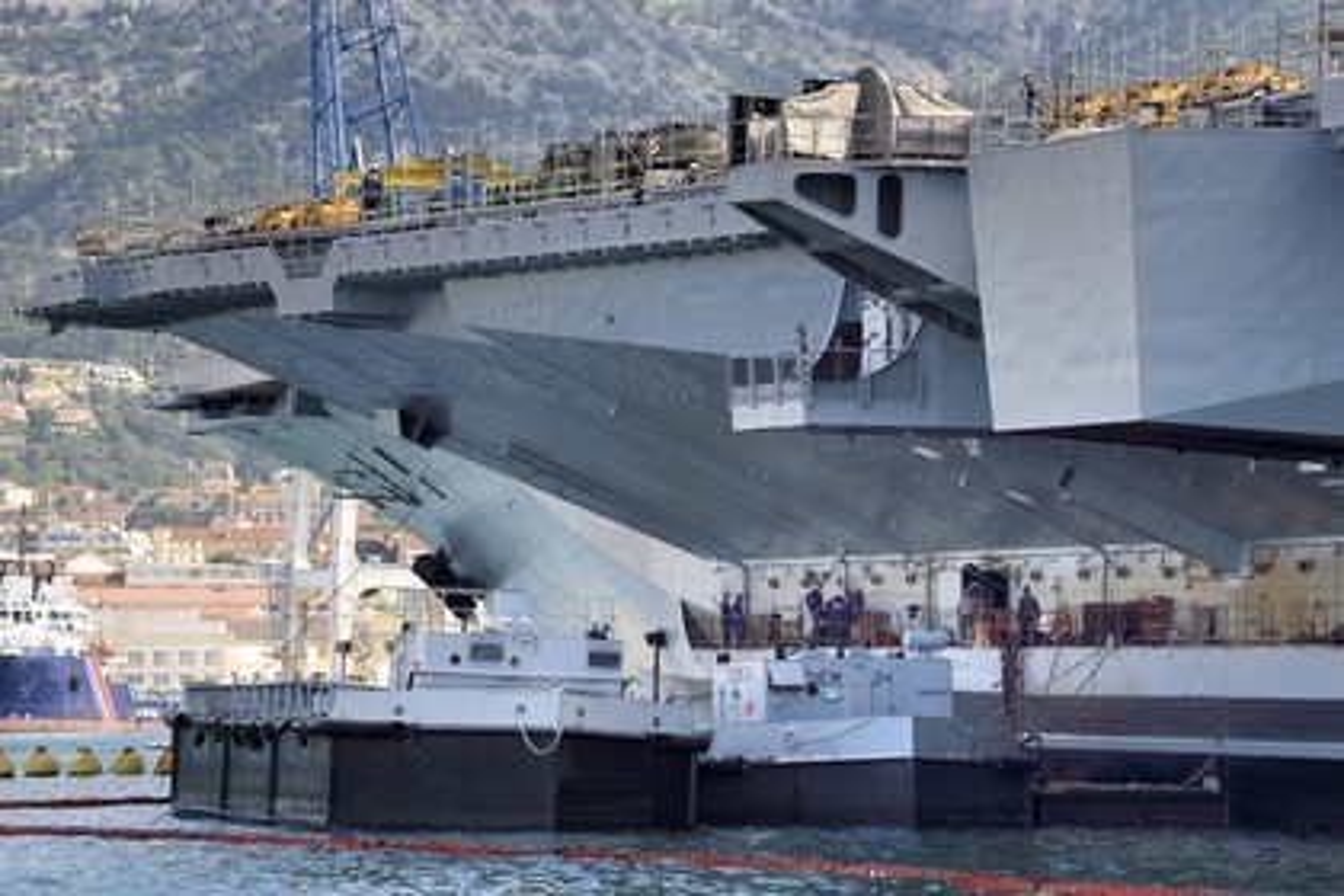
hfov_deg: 12.1
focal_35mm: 170
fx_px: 6346
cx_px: 672
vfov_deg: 8.1
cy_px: 448
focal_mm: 170
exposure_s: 1/640
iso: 200
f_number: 5
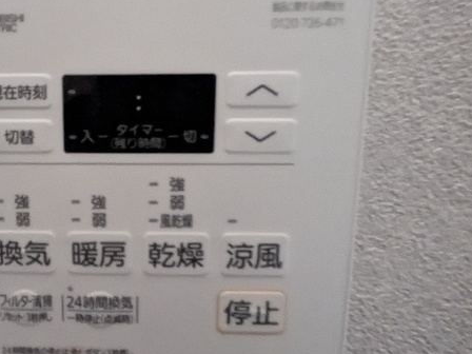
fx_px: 409
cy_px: 172
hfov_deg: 56.9
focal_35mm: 30
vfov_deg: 46.8
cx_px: 116
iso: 4018
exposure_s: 1/20
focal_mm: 1.83
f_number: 2.2
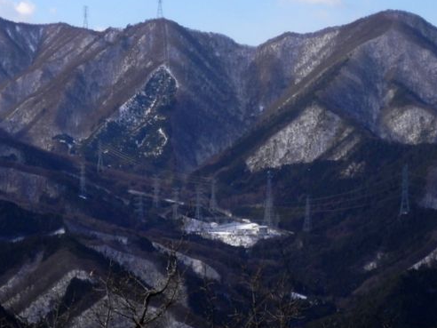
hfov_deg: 15.1
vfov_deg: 11.4
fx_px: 1641
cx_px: 142
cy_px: 204
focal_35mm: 130
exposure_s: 1/800
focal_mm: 14.4
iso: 80
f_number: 4.6
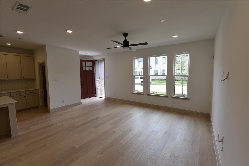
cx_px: 124
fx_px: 104
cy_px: 83
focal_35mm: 15
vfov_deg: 77.3
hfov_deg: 100.4
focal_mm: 15
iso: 400
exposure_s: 1/160
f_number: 6.3
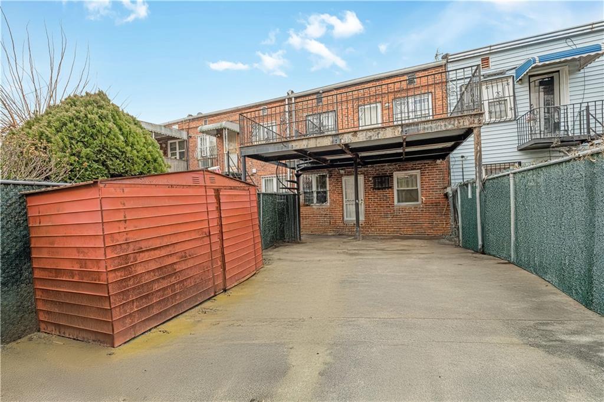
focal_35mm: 14
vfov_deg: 81.2
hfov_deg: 104.3
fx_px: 235
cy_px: 201
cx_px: 302
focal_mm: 14
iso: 100
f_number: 5.6
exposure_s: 1/160
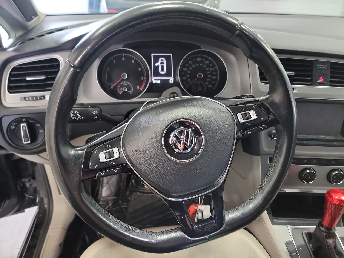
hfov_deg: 71.6
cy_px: 129
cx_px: 172
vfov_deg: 56.8
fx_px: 239
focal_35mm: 24
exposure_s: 1/14
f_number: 1.8
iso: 1031
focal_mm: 6.7
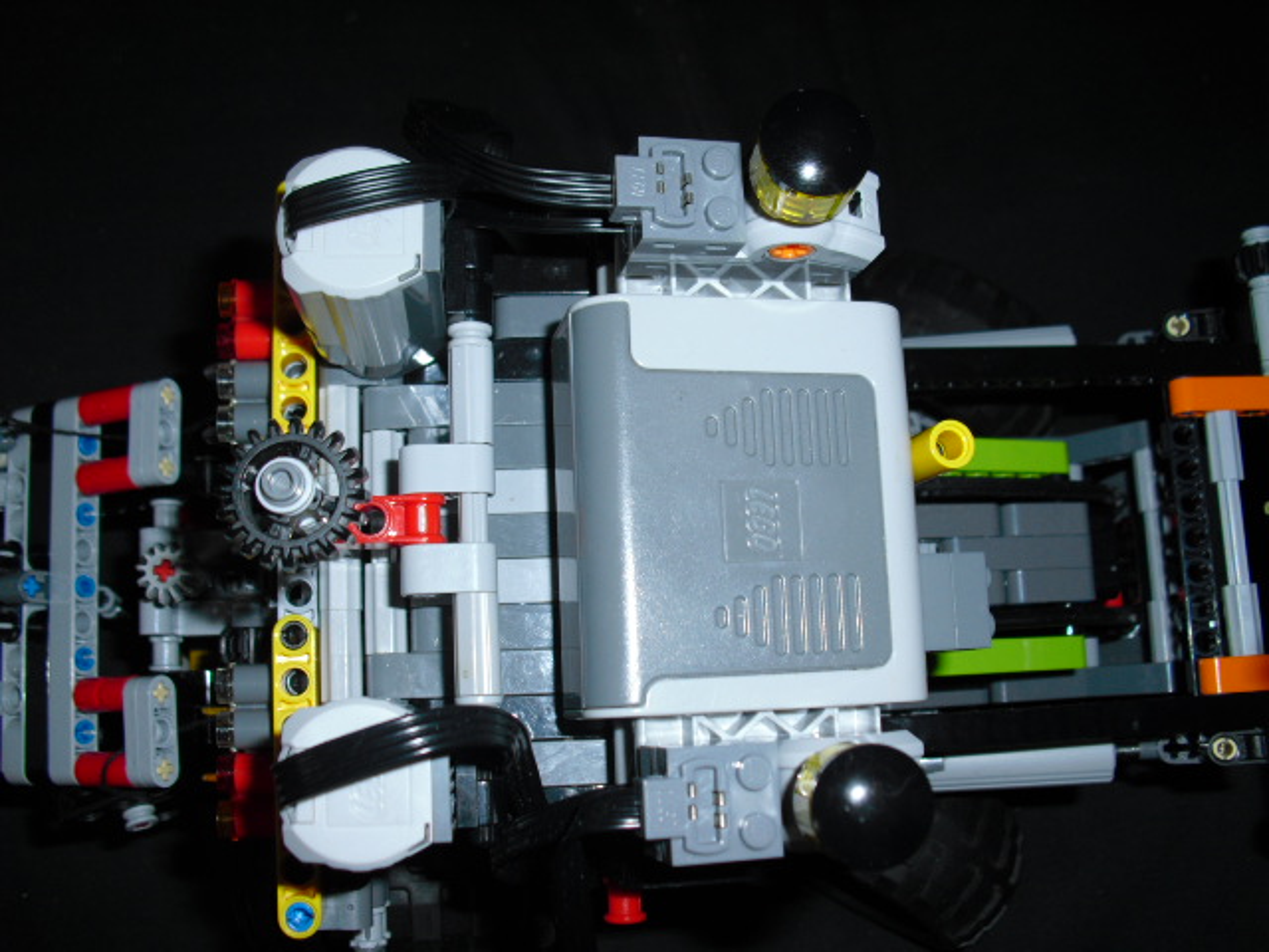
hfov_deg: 51.4
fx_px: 1320
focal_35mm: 36
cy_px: 476
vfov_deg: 39.7
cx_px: 634
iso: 100
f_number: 3.1
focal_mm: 6.3
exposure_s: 1/60
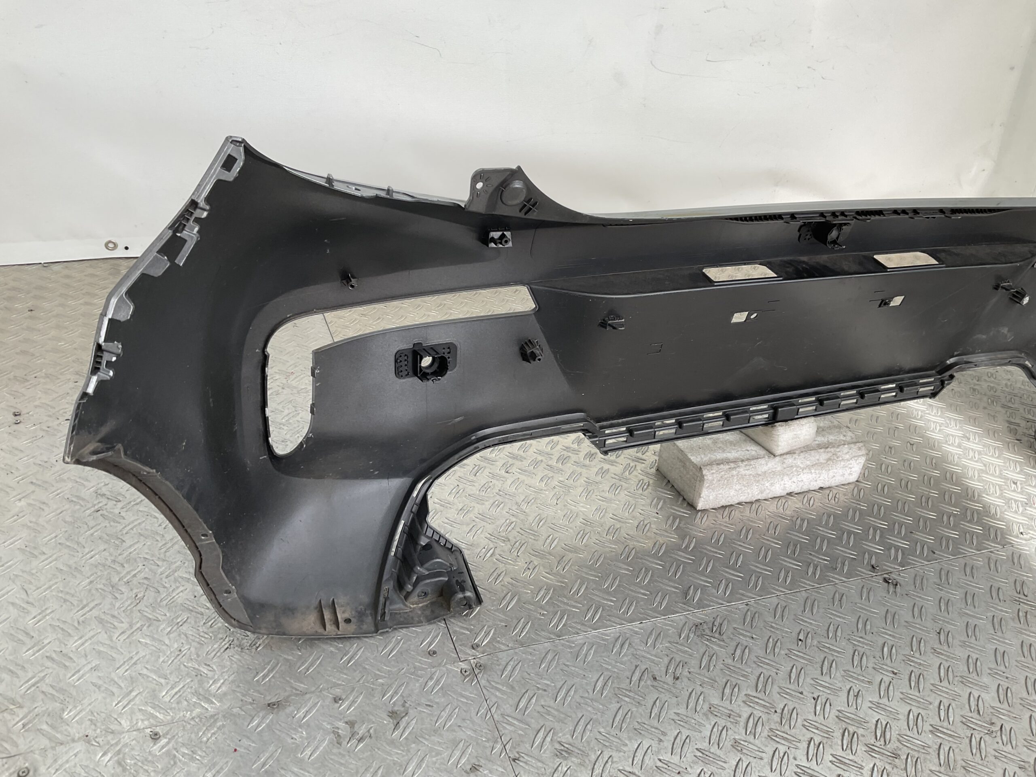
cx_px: 518
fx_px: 868
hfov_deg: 61.7
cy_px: 388
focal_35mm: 29
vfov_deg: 48.2
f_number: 1.8
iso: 16
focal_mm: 3
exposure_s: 1/120
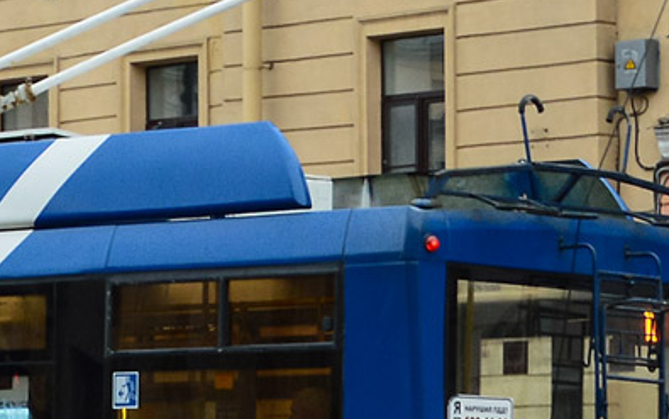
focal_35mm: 174
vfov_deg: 7.5
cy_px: 202
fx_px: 3173
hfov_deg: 11.9
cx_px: -59
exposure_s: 1/125
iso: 400
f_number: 5.6
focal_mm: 30
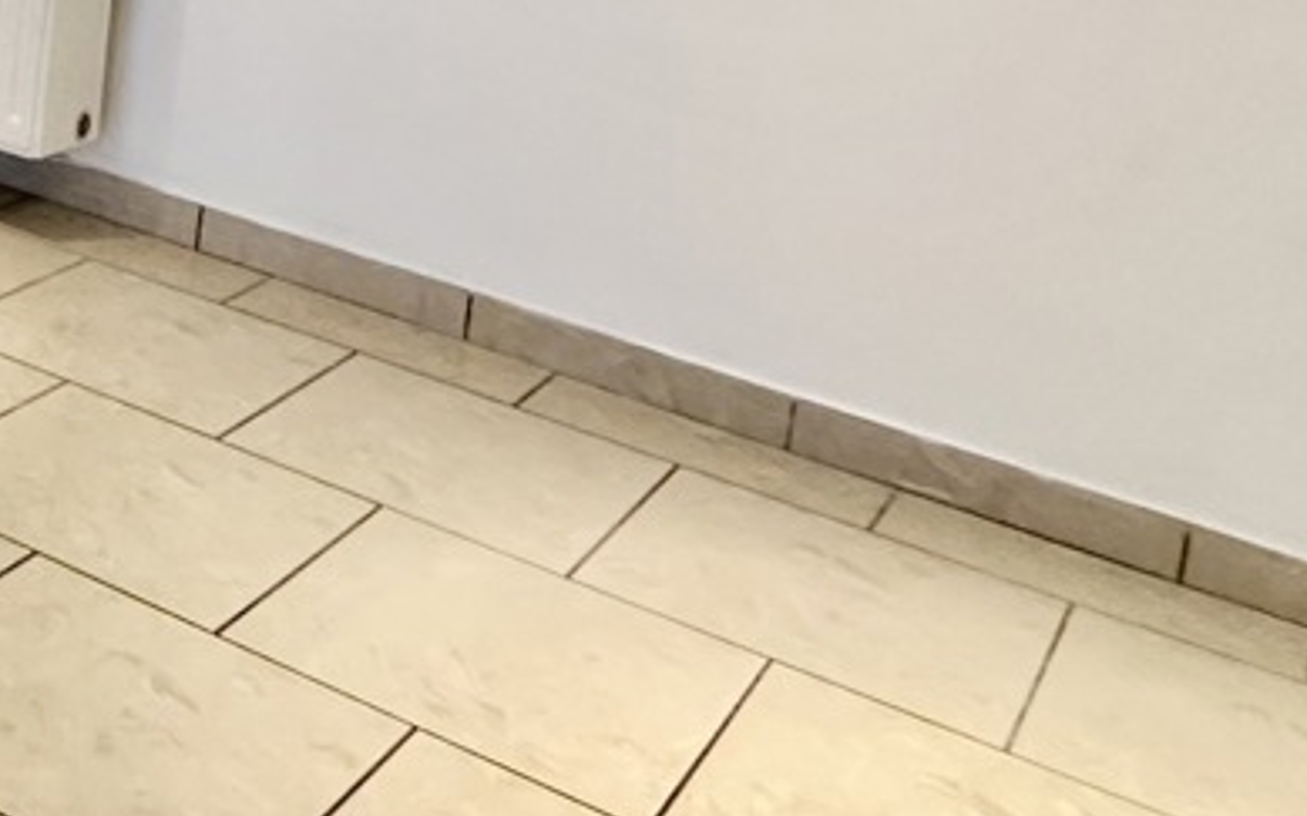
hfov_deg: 28.6
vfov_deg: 19.3
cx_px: -306
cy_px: -306
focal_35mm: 61
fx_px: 2173
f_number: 2.2
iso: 250
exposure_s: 1/50
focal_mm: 2.22
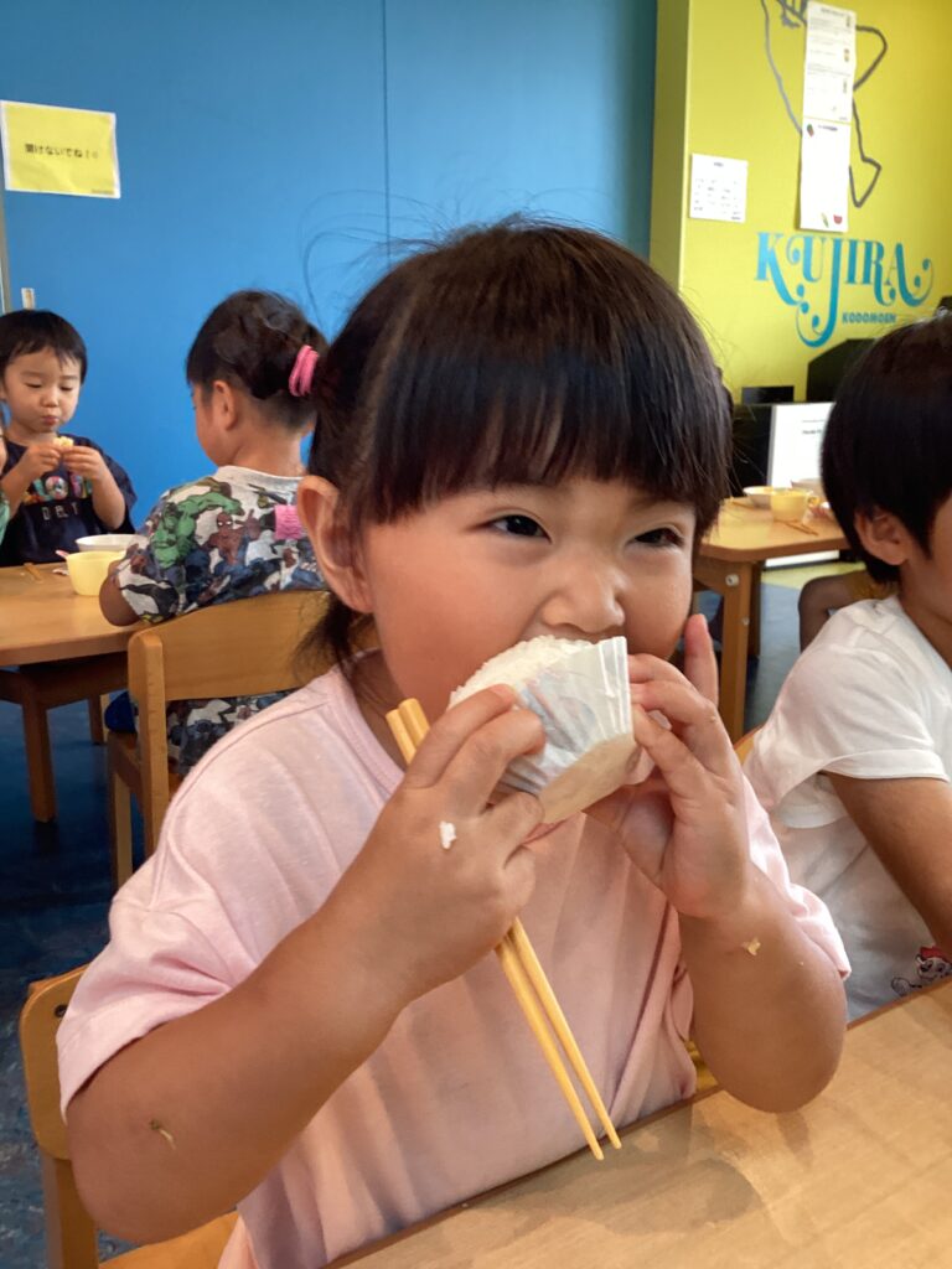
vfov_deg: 58.4
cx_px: 476
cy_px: 634
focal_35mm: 31
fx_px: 1137
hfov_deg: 45.4
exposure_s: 1/60
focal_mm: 3.3
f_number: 2.4
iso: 100
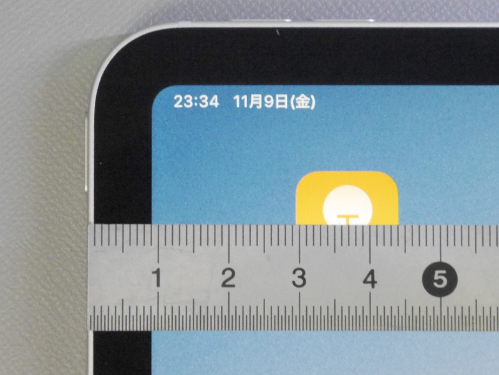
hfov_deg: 23.3
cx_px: 250
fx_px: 1211
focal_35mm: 84
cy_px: 188
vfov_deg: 17.6
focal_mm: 42
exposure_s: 1/80
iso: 1600
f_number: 5.6
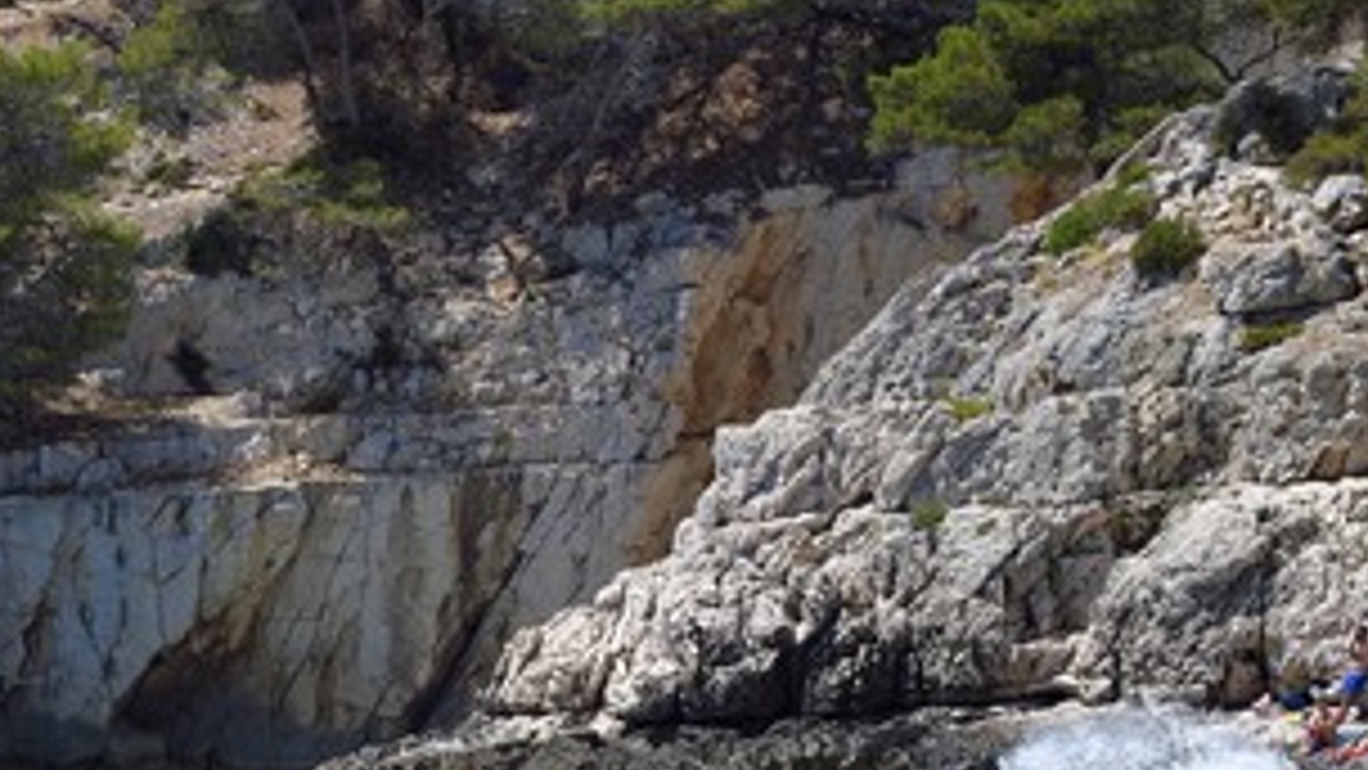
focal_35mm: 181
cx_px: 850
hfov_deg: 11.9
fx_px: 6566
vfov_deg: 6.7
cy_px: 333
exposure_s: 1/500
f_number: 10
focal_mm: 125
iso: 200
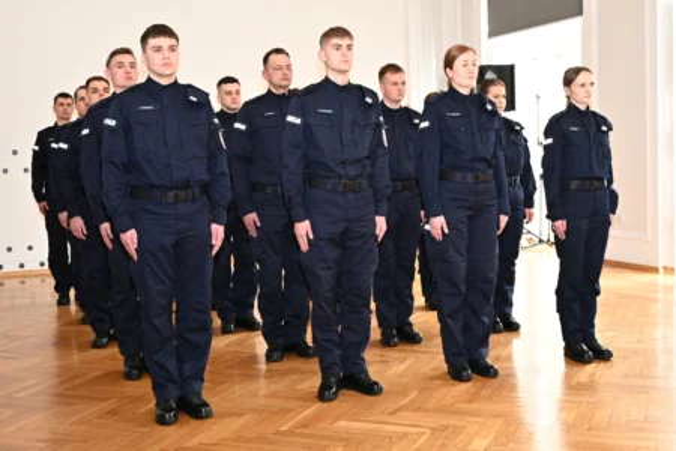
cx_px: 338
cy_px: 226
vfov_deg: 31.2
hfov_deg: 45.4
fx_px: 807
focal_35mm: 43
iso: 1600
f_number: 6.3
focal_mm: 43
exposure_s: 1/60
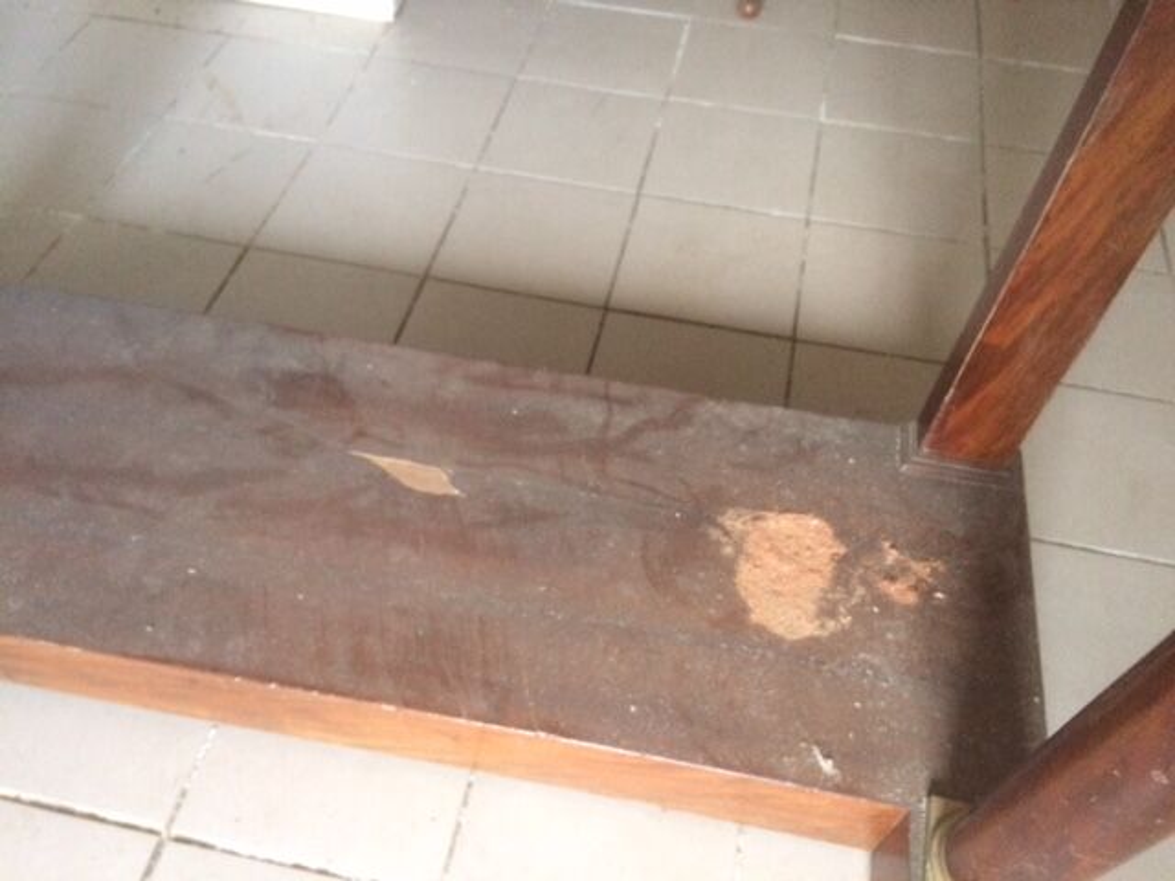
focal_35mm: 29
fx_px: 984
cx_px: 588
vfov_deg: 48.2
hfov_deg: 61.7
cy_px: 440
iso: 250
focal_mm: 4.15
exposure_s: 1/25
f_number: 2.2
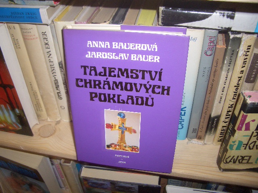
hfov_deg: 52.6
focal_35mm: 35
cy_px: 96
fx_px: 261
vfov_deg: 40.7
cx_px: 129
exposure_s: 1/60
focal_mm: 5.8
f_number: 2.6
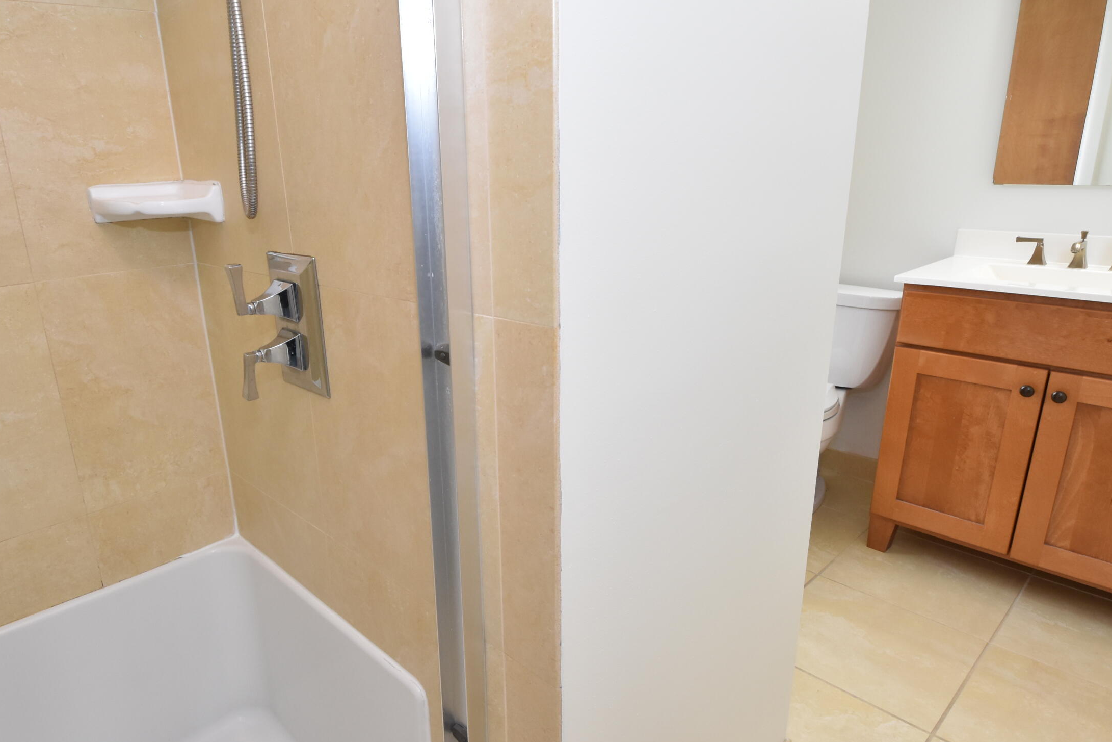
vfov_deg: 55.7
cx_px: 464
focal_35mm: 23
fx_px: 701
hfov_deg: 76.3
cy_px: 394
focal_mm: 11
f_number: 7.1
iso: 800
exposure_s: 1/60
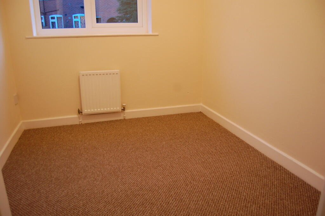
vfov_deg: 47.9
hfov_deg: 67.4
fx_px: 244
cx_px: 162
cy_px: 108
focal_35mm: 27
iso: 560
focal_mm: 18
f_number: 3.5
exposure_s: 1/30
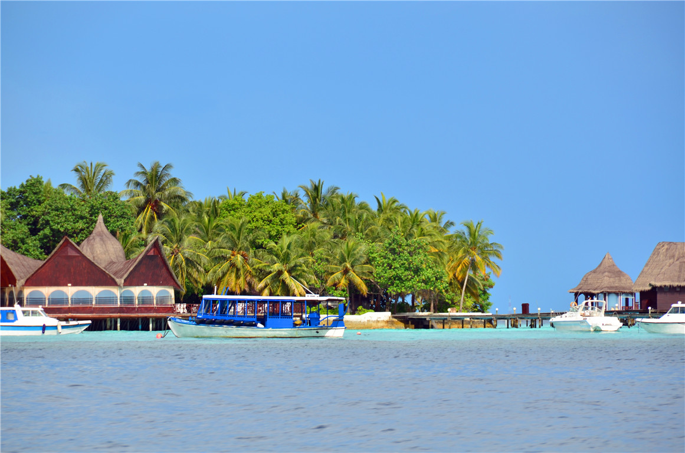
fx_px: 5694
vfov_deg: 4.6
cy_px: 226
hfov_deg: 6.9
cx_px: 342
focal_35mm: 300
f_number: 9
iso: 100
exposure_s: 1/320
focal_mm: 200
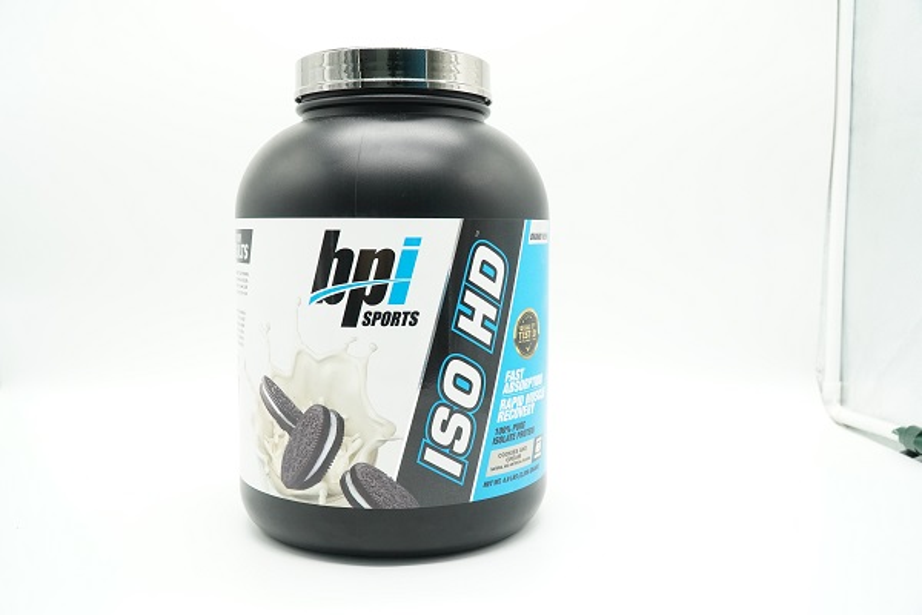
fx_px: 807
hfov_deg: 59.5
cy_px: 308
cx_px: 461
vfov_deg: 41.7
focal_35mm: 32
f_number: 5.6
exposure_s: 1/250
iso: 2000
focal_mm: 21
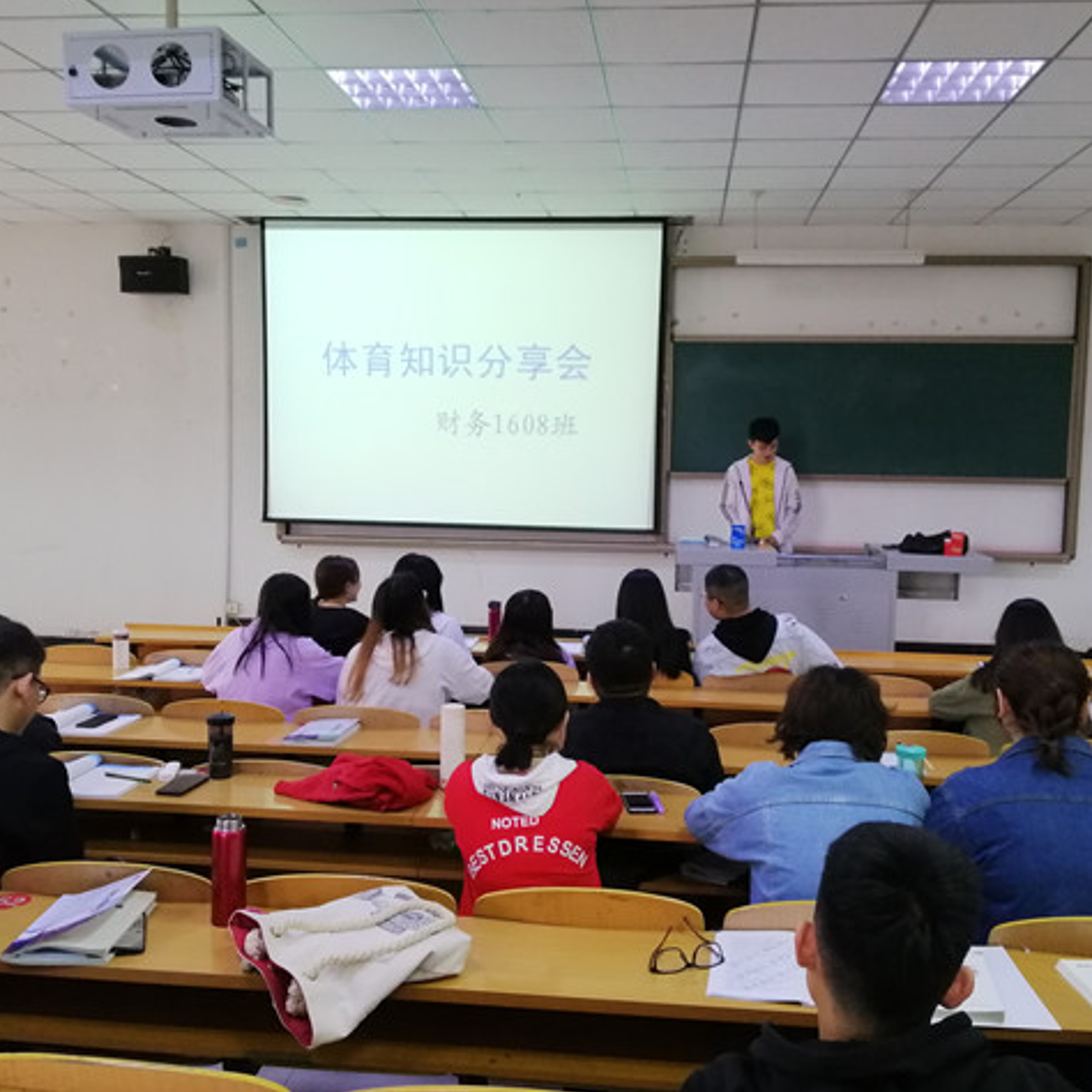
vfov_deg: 52.5
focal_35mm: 31
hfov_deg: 52.5
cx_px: 578
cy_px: 544
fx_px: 1106
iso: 320
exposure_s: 1/33.3
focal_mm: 3.81
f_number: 2.2
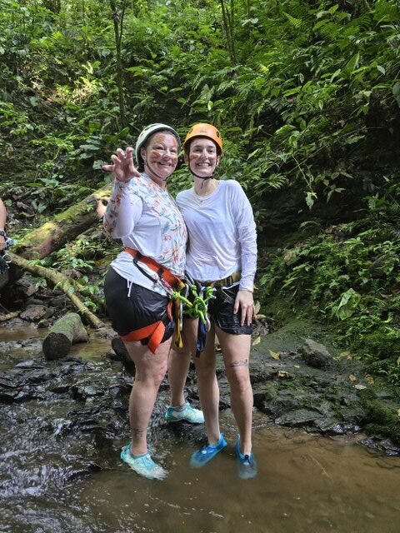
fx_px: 354
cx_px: 200
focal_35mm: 23
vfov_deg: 73.9
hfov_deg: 58.9
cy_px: 266
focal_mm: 6.3
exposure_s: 1/120
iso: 1000
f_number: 1.7
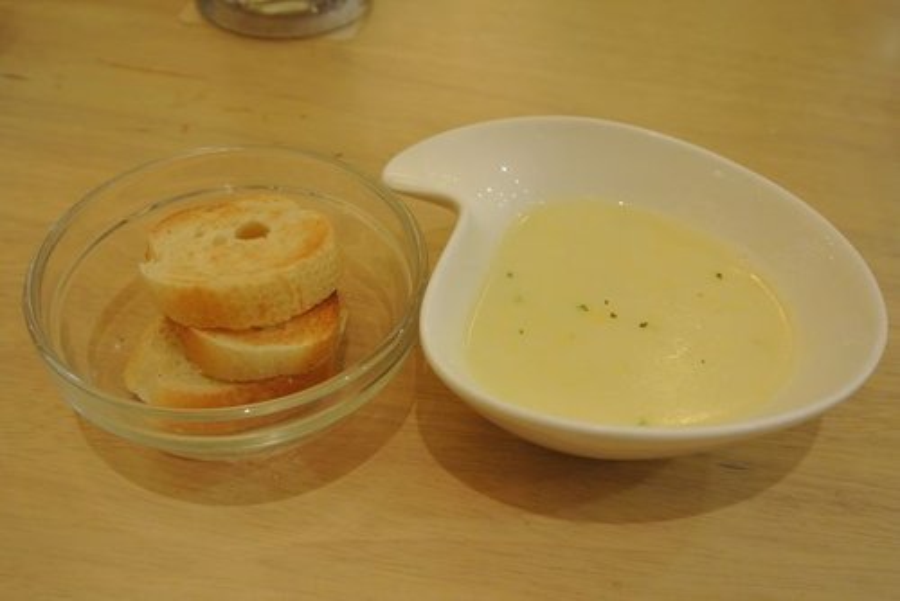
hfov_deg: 53.1
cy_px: 300
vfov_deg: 36.9
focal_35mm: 36
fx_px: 900
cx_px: 450
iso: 800
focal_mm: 13.6
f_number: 4
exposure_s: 1/125
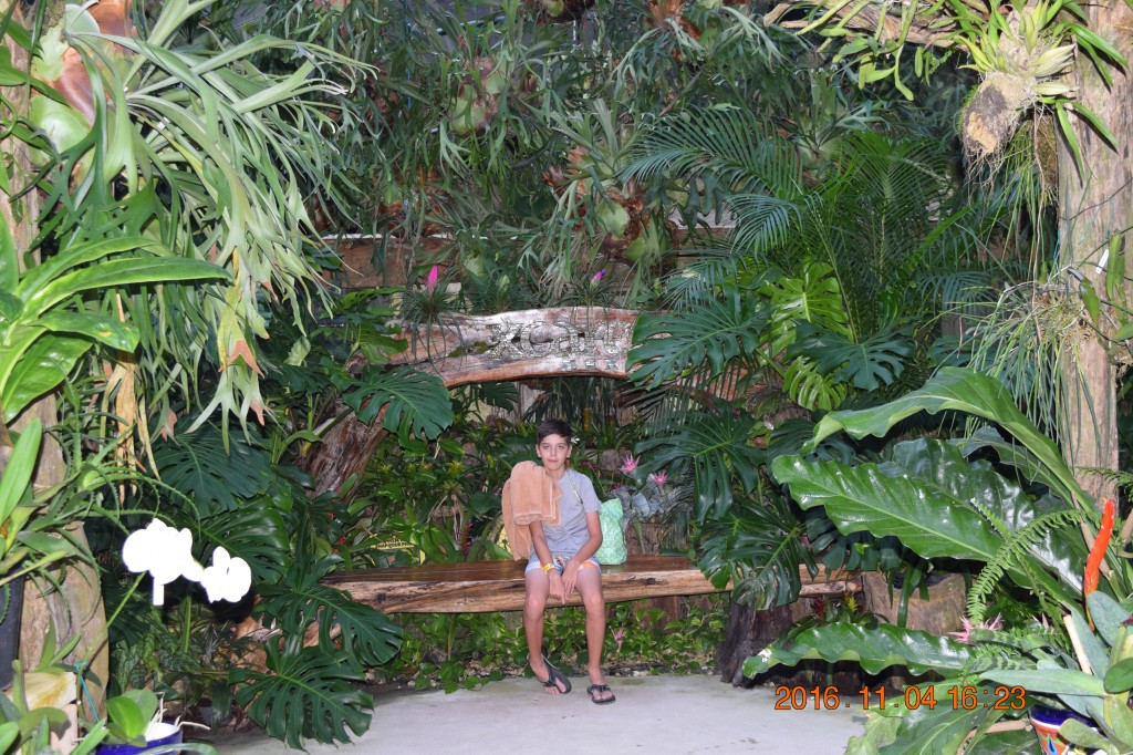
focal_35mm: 42
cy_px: 378
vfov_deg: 31.9
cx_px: 566
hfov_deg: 46.4
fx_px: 1321
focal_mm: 28
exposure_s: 1/125
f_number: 5.6
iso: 640
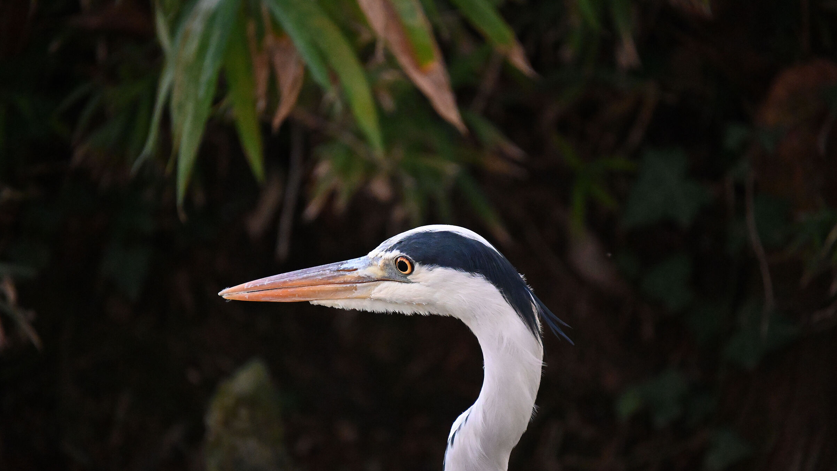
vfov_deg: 2.6
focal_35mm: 472
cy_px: 274
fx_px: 10475
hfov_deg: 4.6
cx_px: 418
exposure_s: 1/200
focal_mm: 300
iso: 9000
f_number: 6.3
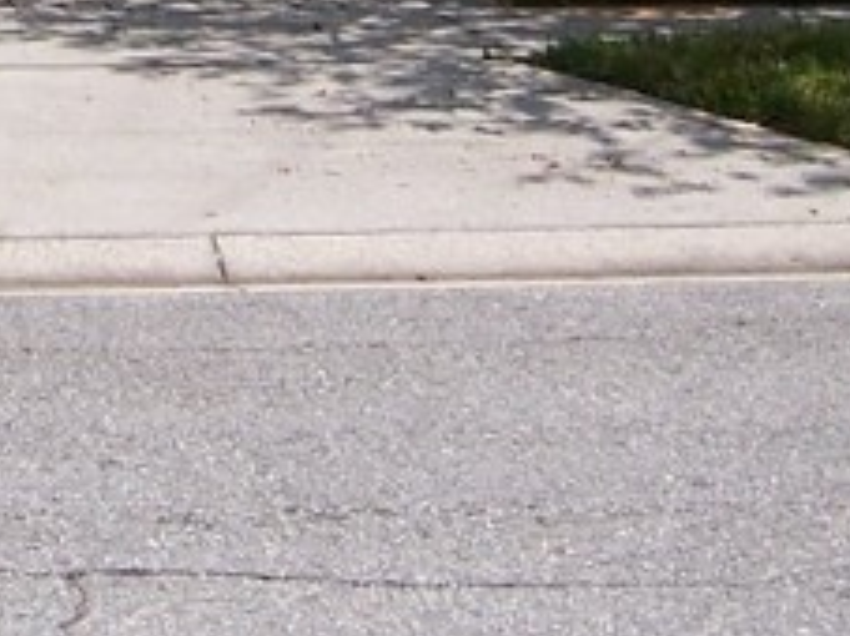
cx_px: -303
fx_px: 3657
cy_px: -580
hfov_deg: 12.8
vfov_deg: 9.4
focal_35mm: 149
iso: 80
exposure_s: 1/1000
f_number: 4
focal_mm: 5.5
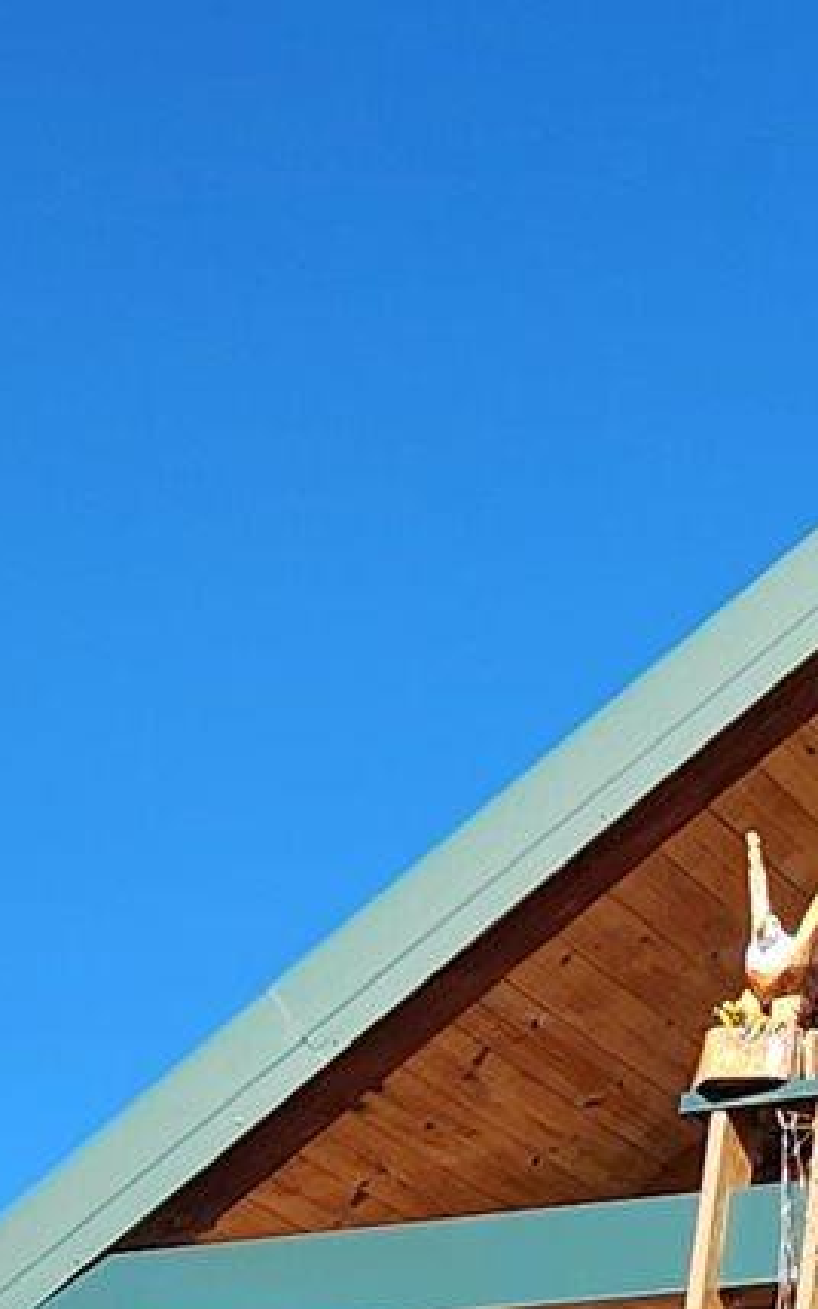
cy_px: 1440
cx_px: 1892
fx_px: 2640
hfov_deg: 13.5
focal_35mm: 74
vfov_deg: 25.8
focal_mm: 2.2
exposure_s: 1/1033
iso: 50
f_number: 2.2
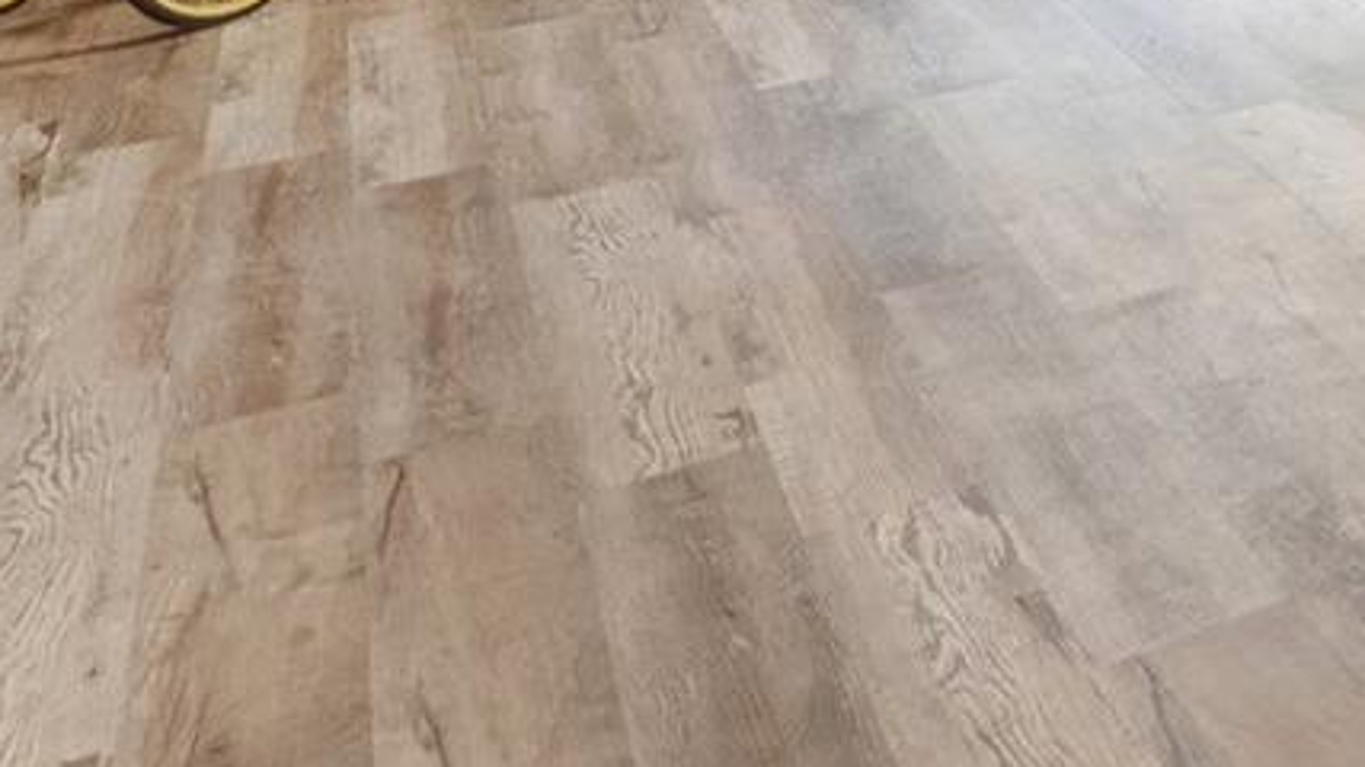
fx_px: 1990
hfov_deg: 25.5
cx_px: 2164
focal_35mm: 55
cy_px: -671
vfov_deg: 17.2
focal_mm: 14
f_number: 9
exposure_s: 1/1.25
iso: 400
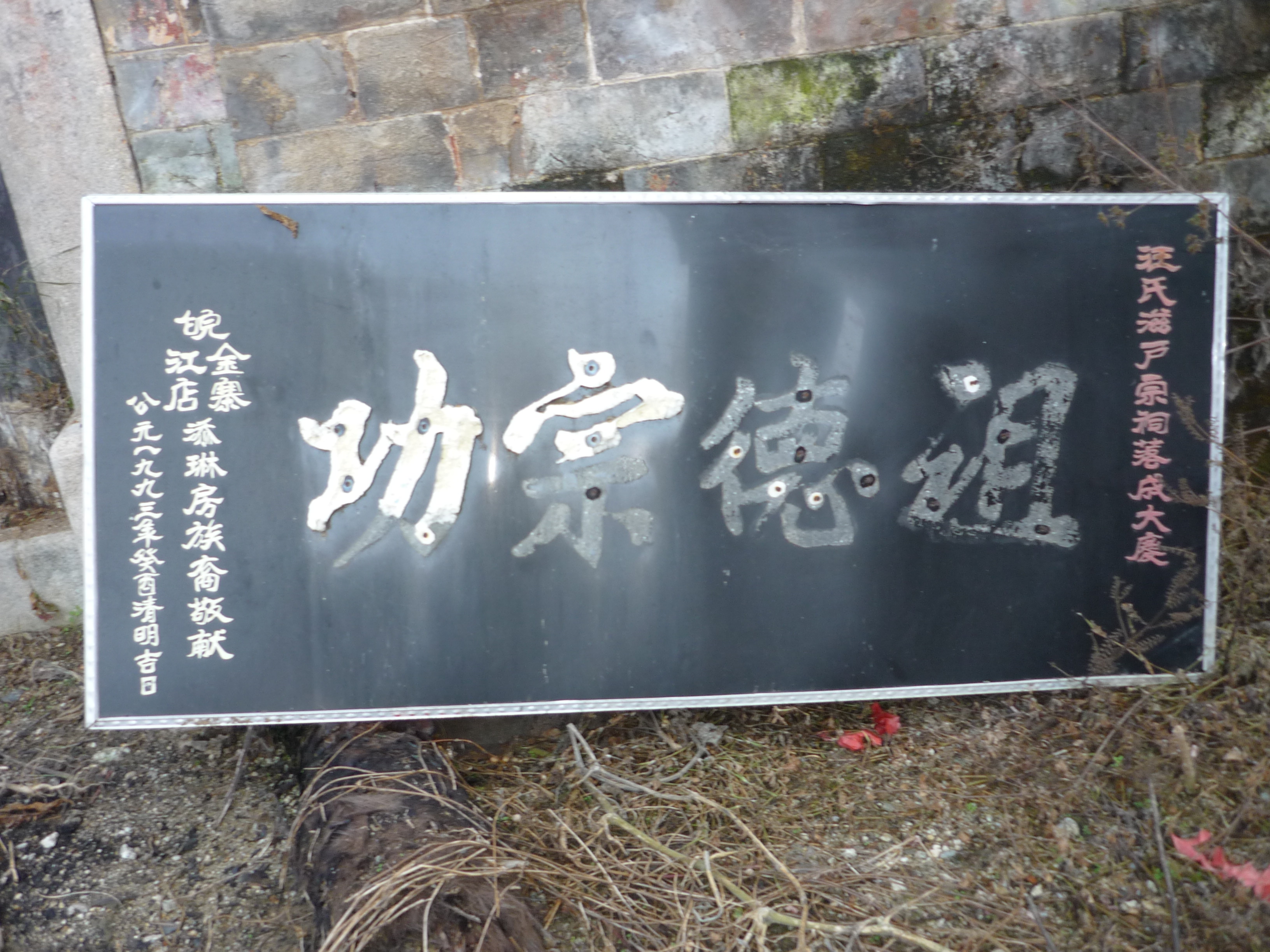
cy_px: 476
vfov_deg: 42.9
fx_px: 1211
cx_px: 635
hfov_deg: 55.4
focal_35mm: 33
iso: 100
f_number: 2.8
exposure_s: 1/80
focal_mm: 5.5
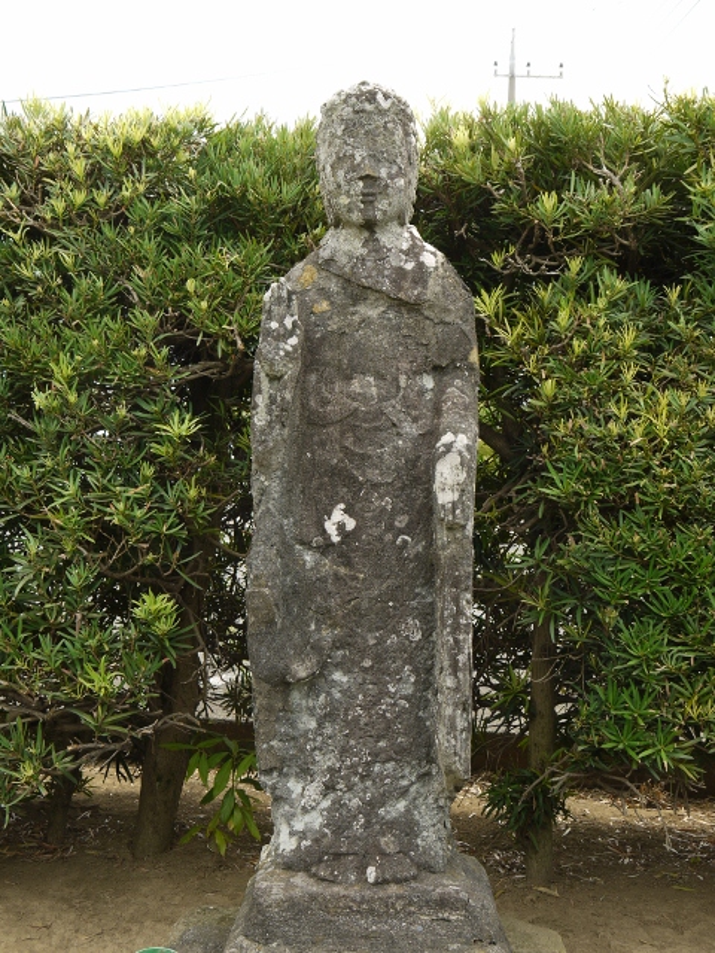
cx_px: 358
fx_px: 1212
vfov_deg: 42.9
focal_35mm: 44
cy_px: 476
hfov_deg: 32.9
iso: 100
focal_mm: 22
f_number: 6.3
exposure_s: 1/100
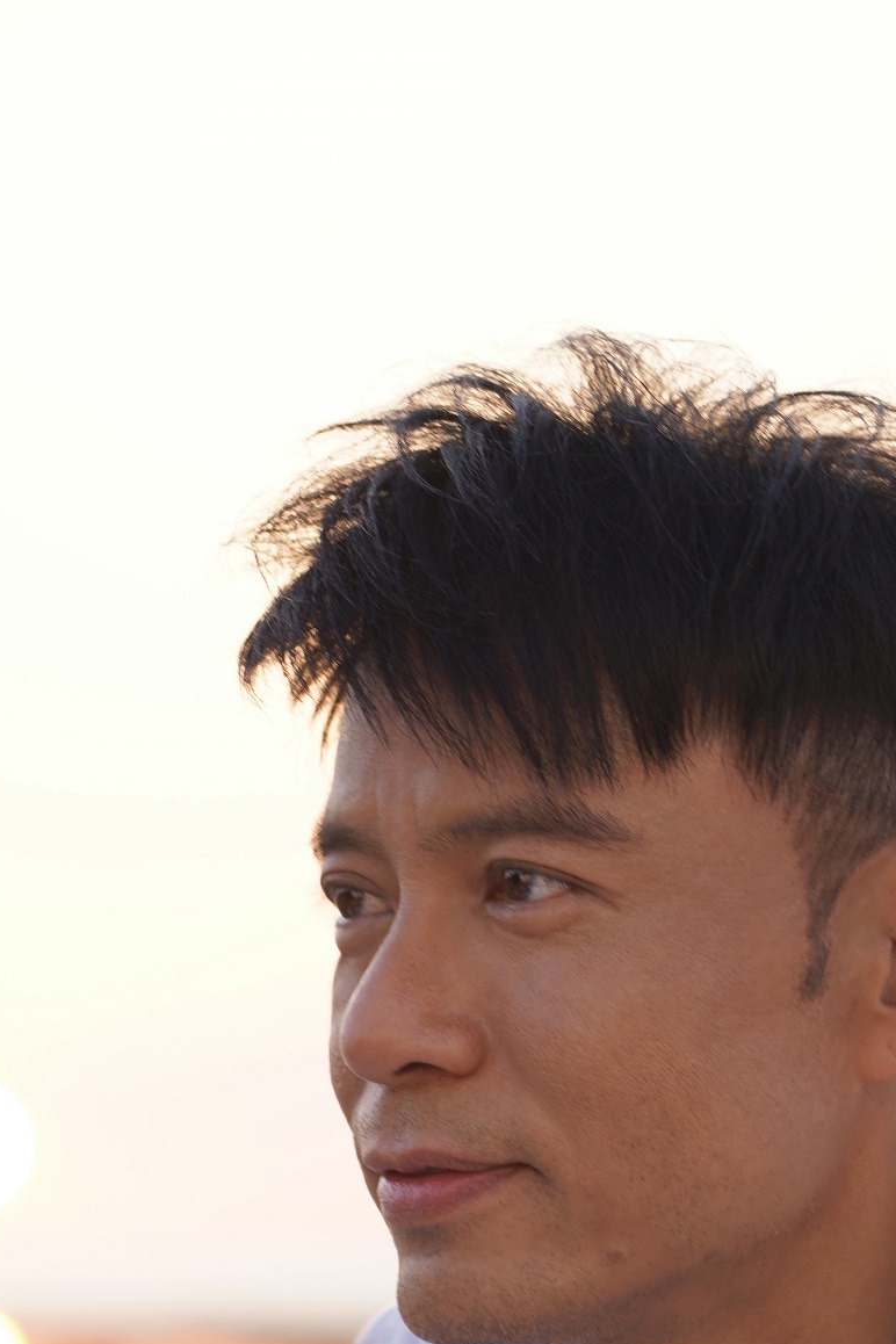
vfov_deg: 10.0
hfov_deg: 6.7
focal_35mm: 204
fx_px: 7615
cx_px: 634
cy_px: 1209
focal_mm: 105
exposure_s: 1/80
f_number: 4
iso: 200
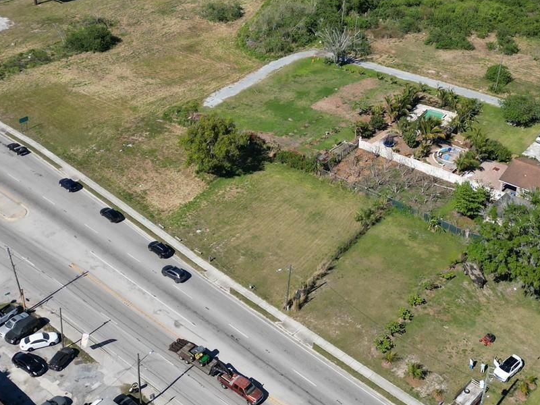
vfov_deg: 29.8
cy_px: 101
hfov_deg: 39.7
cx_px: 263
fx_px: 749
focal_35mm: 48
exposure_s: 1/3000
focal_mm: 6.72
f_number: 1.7
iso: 110
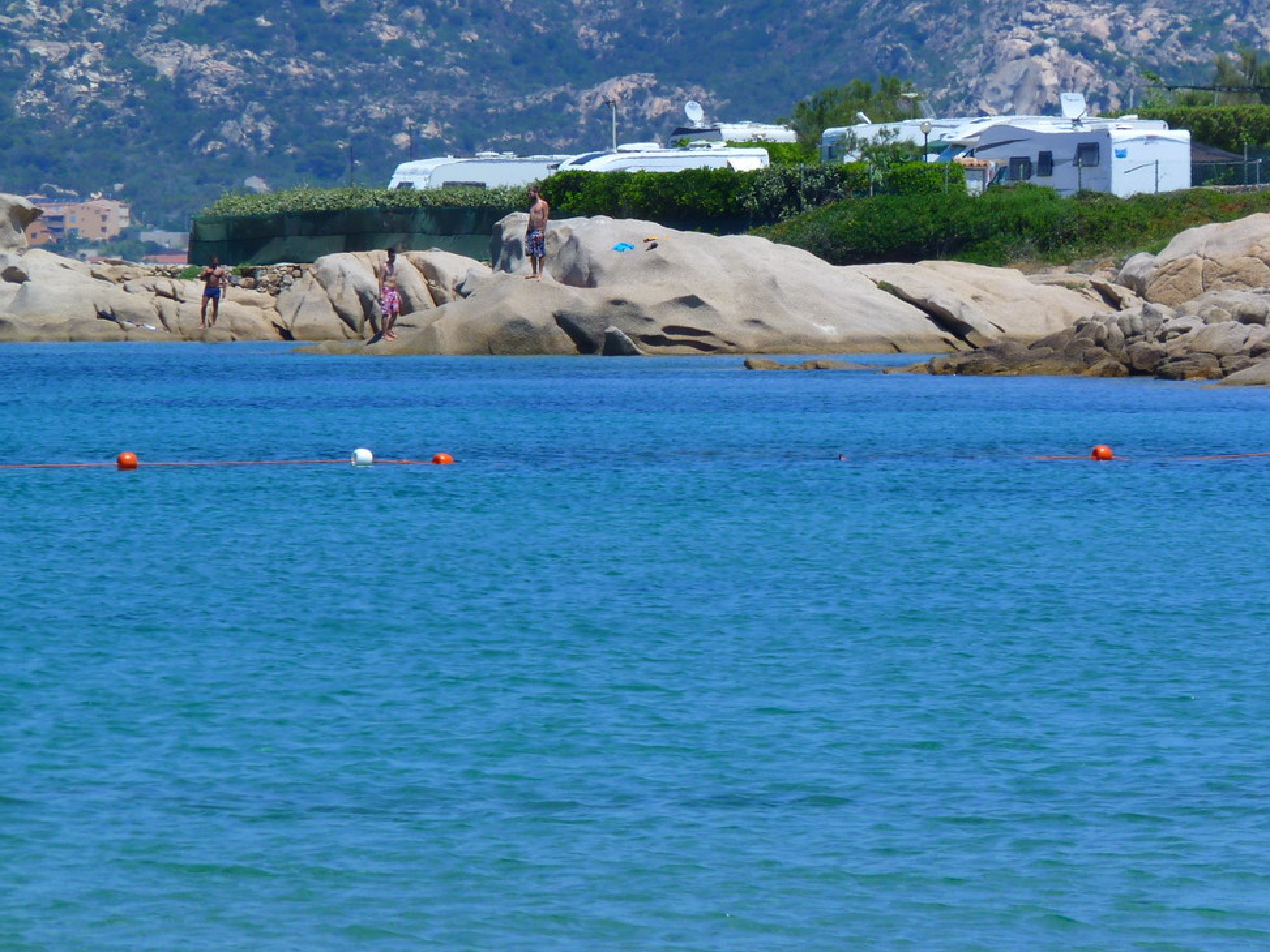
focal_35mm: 371
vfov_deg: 4.0
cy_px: 365
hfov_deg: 5.3
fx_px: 13613
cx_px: 594
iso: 80
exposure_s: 1/640
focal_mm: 50.1
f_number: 5.6
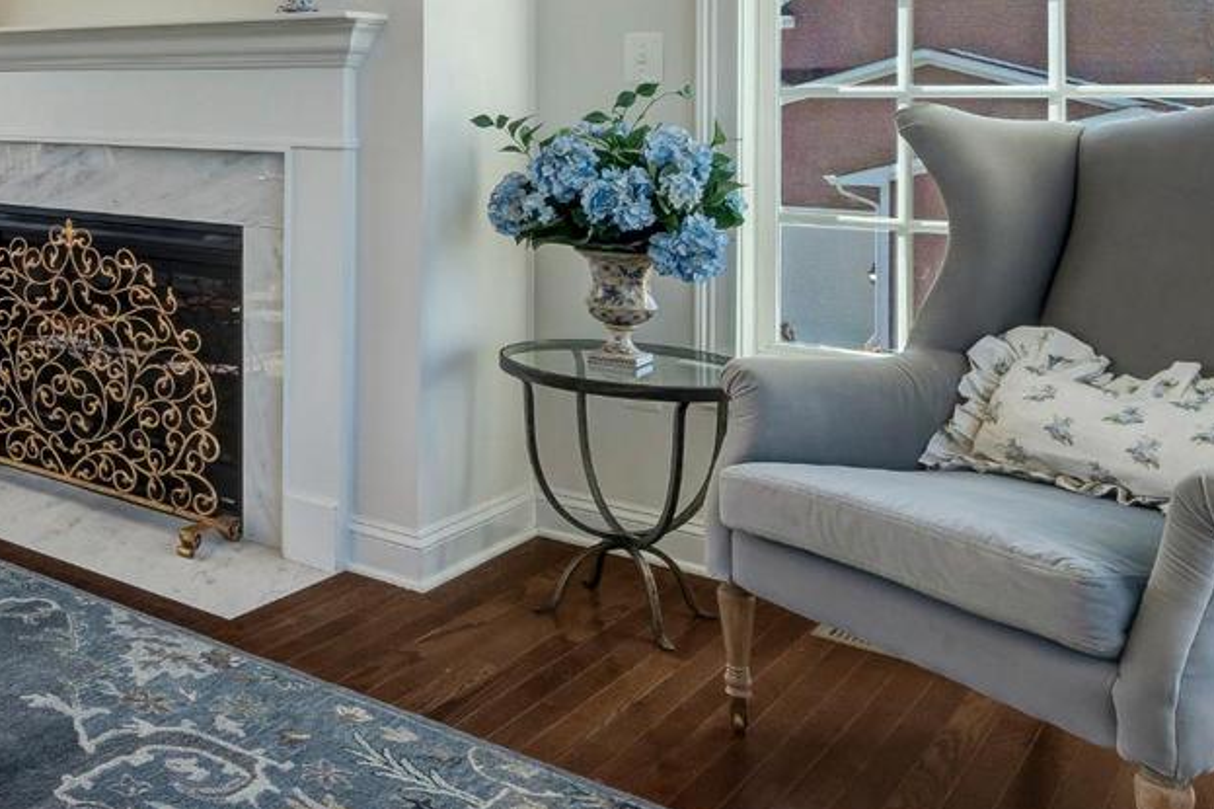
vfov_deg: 33.3
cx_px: -115
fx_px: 1247
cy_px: 27
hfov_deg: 41.5
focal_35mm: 37
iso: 640
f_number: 8
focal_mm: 16
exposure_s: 1/400
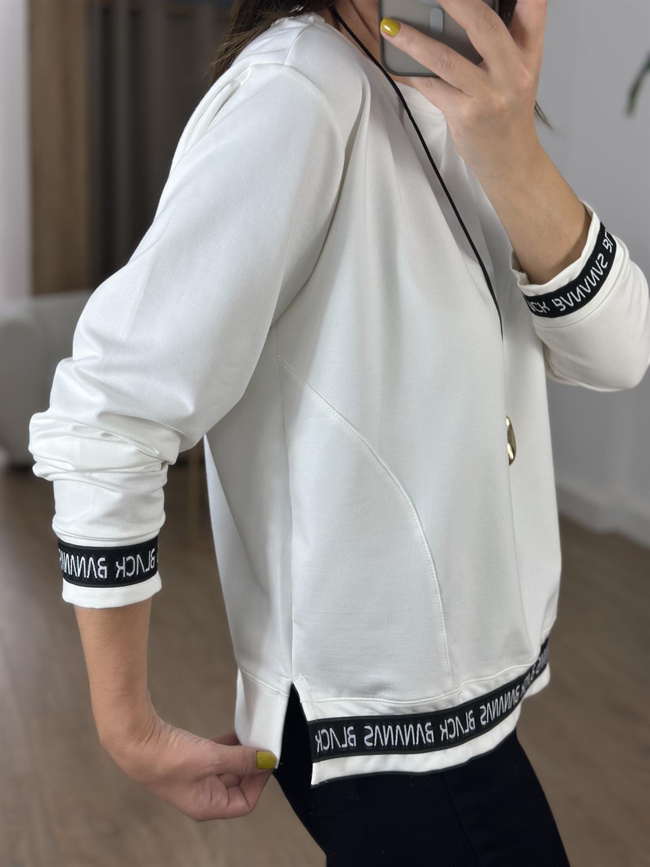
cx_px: 325
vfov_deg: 39.7
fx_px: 1202
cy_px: 434
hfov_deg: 30.3
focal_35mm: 48
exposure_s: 1/383
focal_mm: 6.86
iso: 80
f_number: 1.78
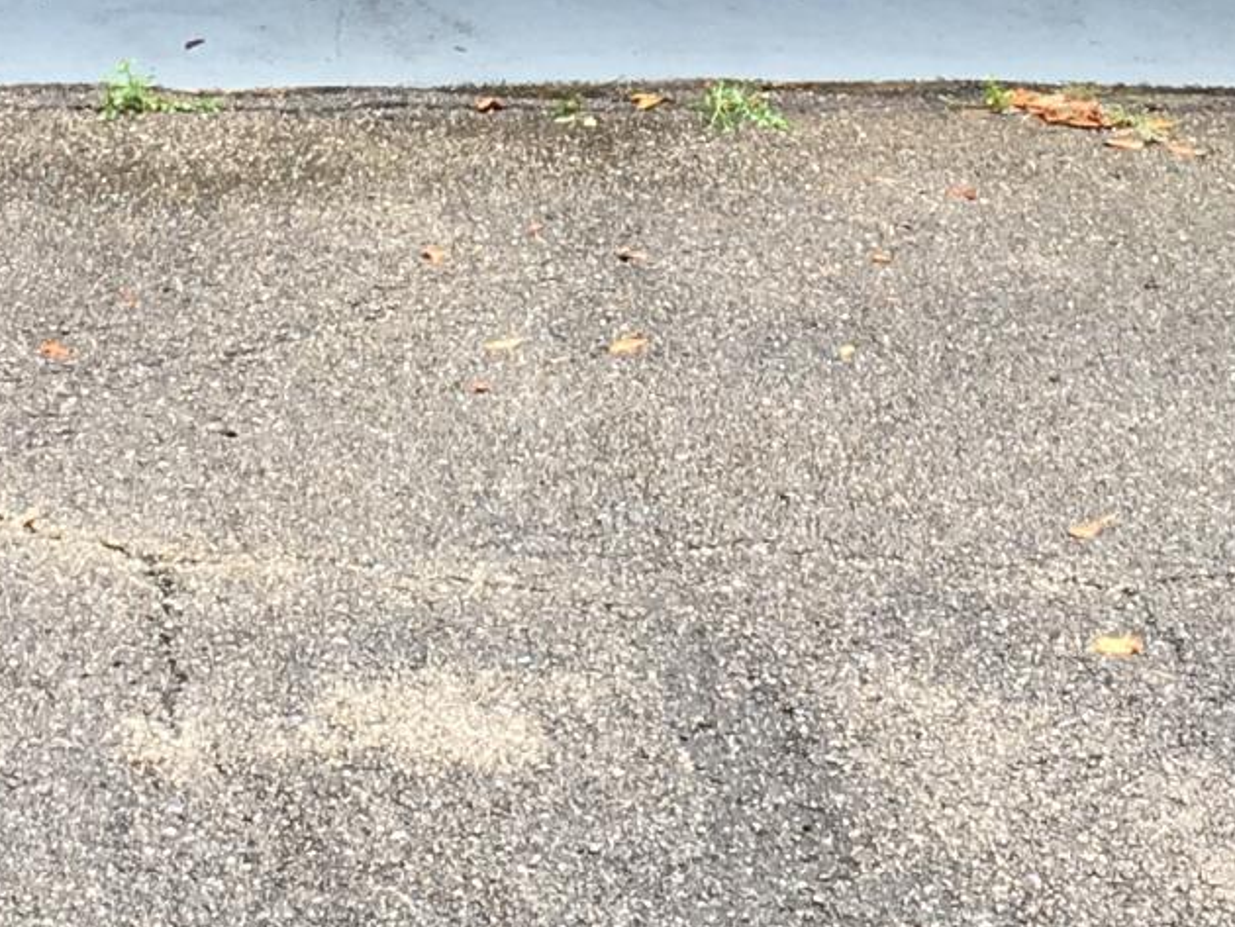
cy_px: -529
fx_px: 4925
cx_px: 404
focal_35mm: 138
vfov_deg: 10.3
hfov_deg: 14.3
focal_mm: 4.15
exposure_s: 1/159
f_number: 2.2
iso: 25
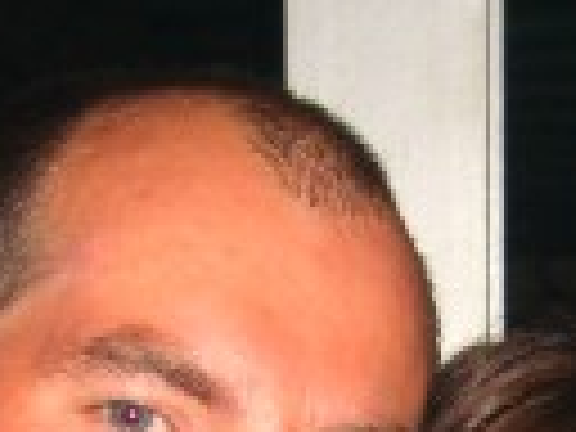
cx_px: 338
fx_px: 2962
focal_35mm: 178
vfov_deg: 7.9
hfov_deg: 11.1
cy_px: 896
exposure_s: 1/60
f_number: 2.8
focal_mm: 7.9
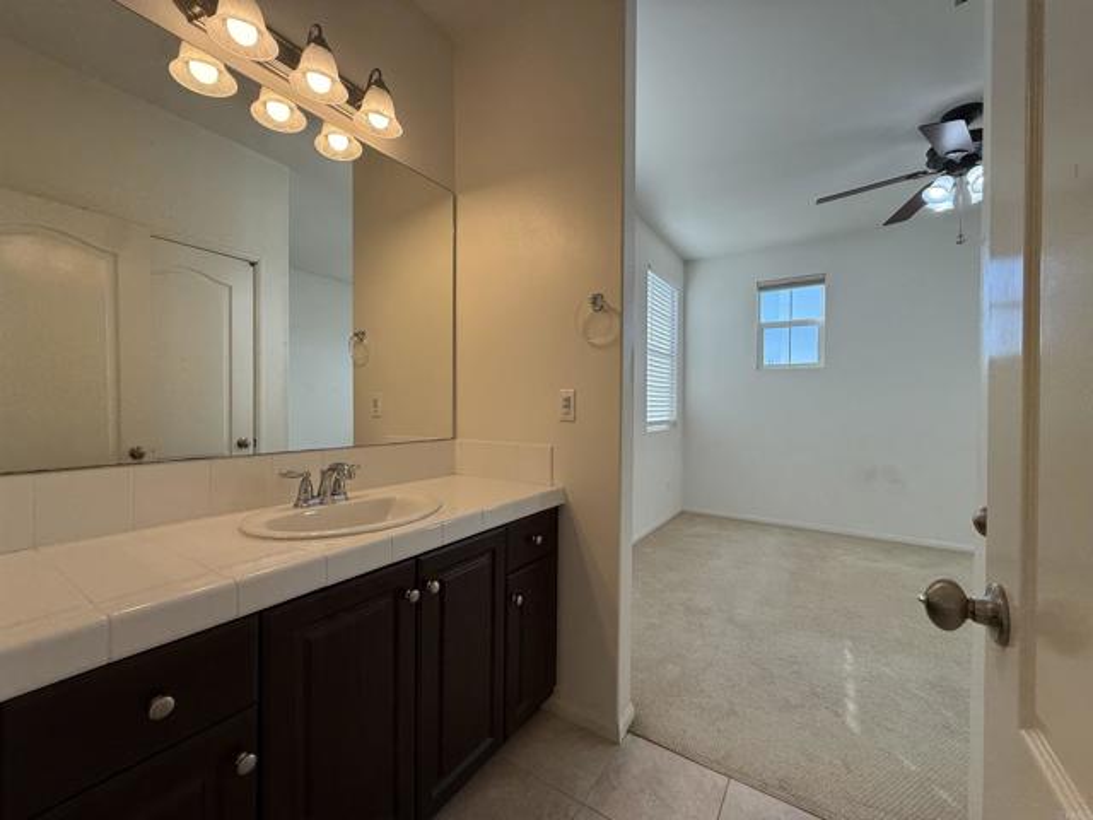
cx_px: 546
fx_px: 442
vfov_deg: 85.7
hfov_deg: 102.1
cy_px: 410
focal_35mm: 14
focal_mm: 2.22
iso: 50
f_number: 2.2
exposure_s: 1/202
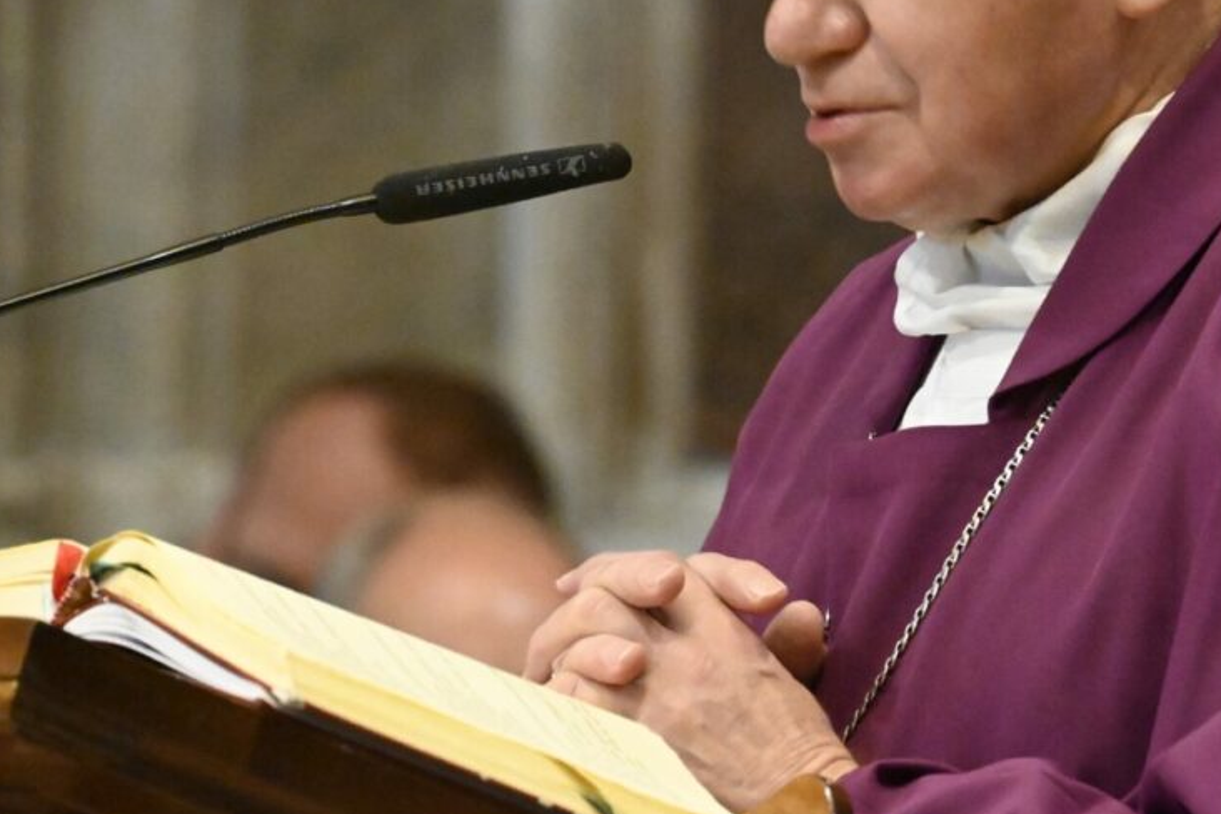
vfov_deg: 2.3
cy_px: 132
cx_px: 977
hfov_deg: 3.5
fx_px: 20179
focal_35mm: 595
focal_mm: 220
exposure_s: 1/20
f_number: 5
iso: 12800
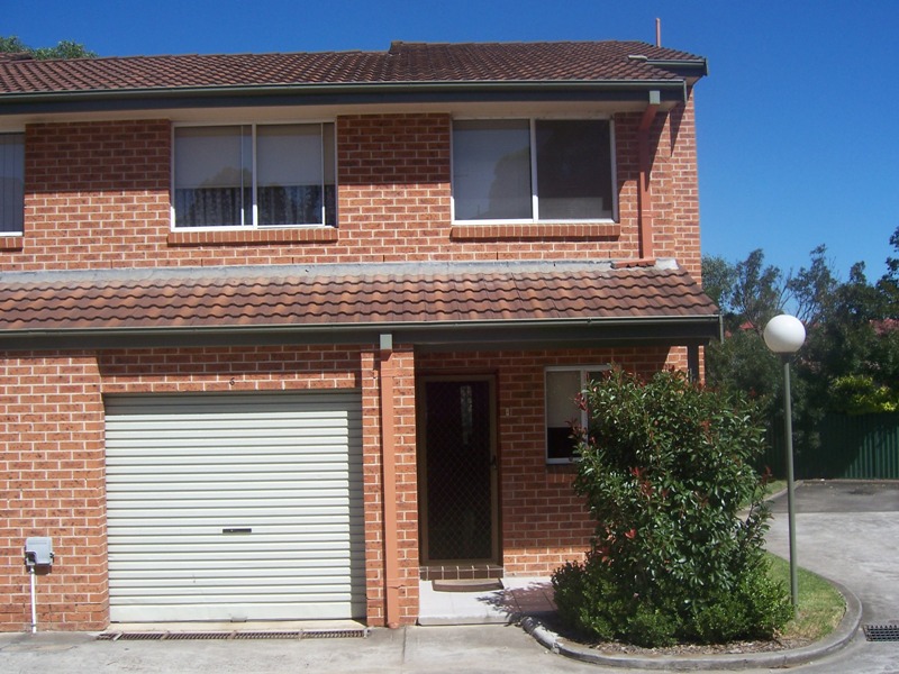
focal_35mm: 36
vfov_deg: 39.7
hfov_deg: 51.4
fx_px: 935
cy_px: 337
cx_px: 450
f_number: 4.5
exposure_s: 1/640
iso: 80
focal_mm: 6.2
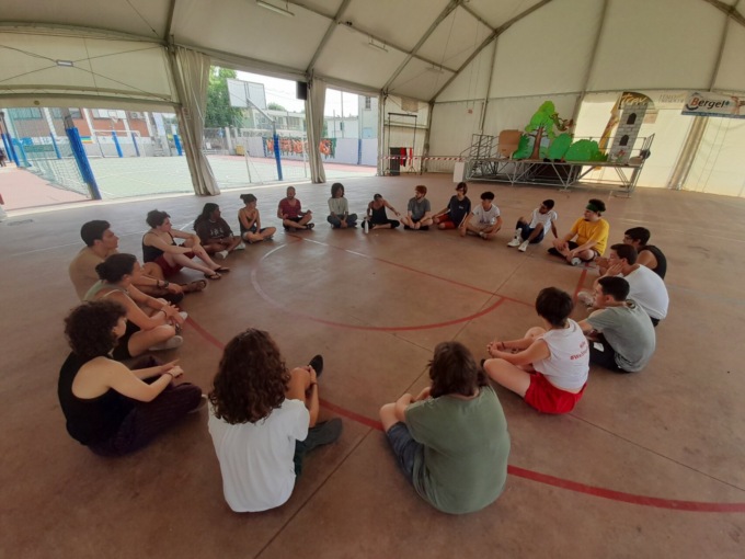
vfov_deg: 89.9
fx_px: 280
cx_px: 372
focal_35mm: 13
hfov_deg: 106.2
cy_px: 280
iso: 40
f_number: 2.2
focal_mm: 1.42
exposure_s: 1/161
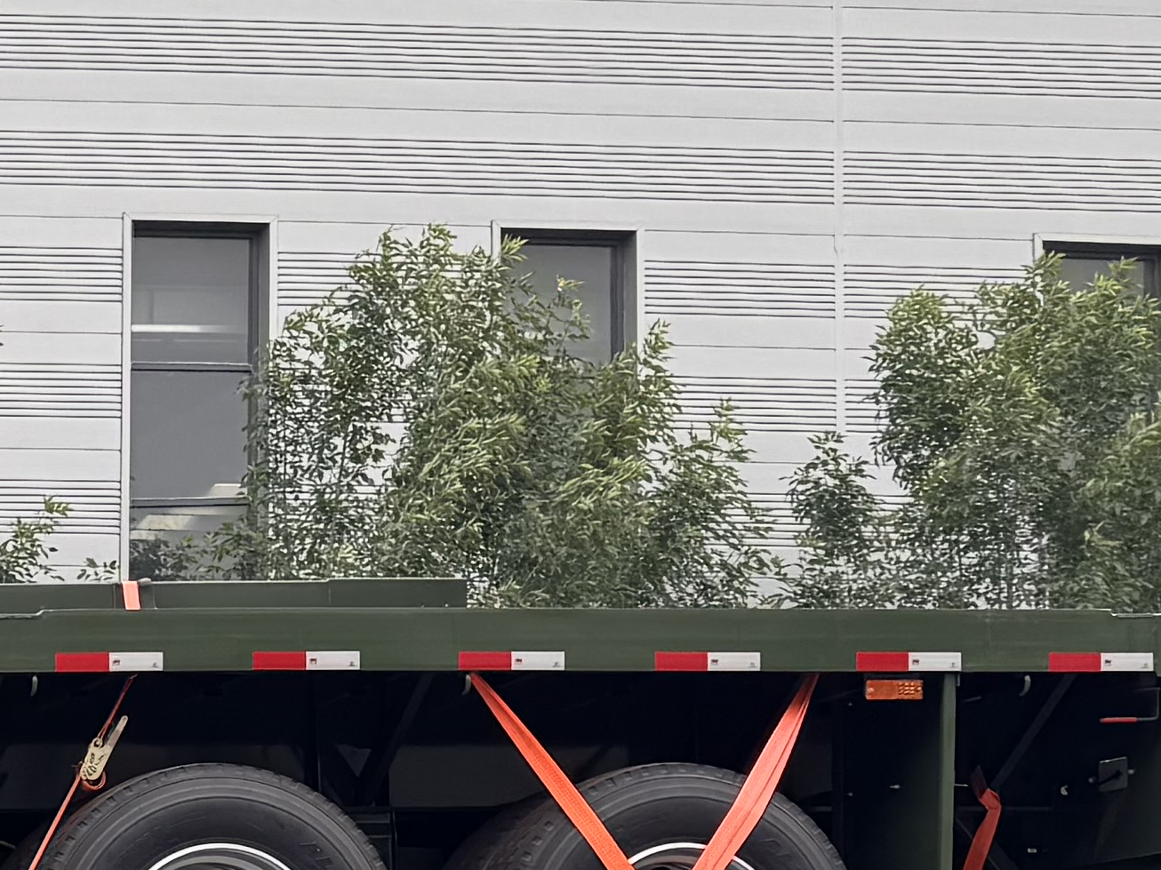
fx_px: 3521
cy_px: 1114
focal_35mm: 105
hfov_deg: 15.8
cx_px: -950
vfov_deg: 13.6
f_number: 1.78
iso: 80
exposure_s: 1/615
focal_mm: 6.76
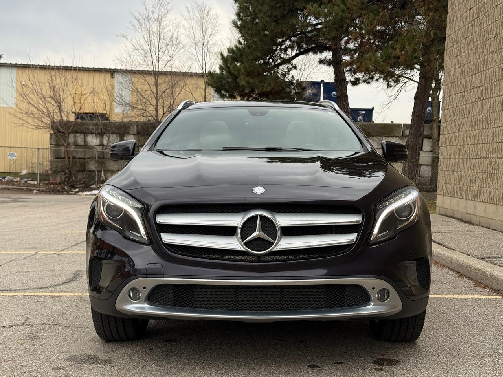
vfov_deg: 30.3
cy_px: 188
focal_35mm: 48
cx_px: 252
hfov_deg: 39.7
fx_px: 697
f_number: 1.78
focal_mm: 6.76
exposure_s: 1/1484
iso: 80
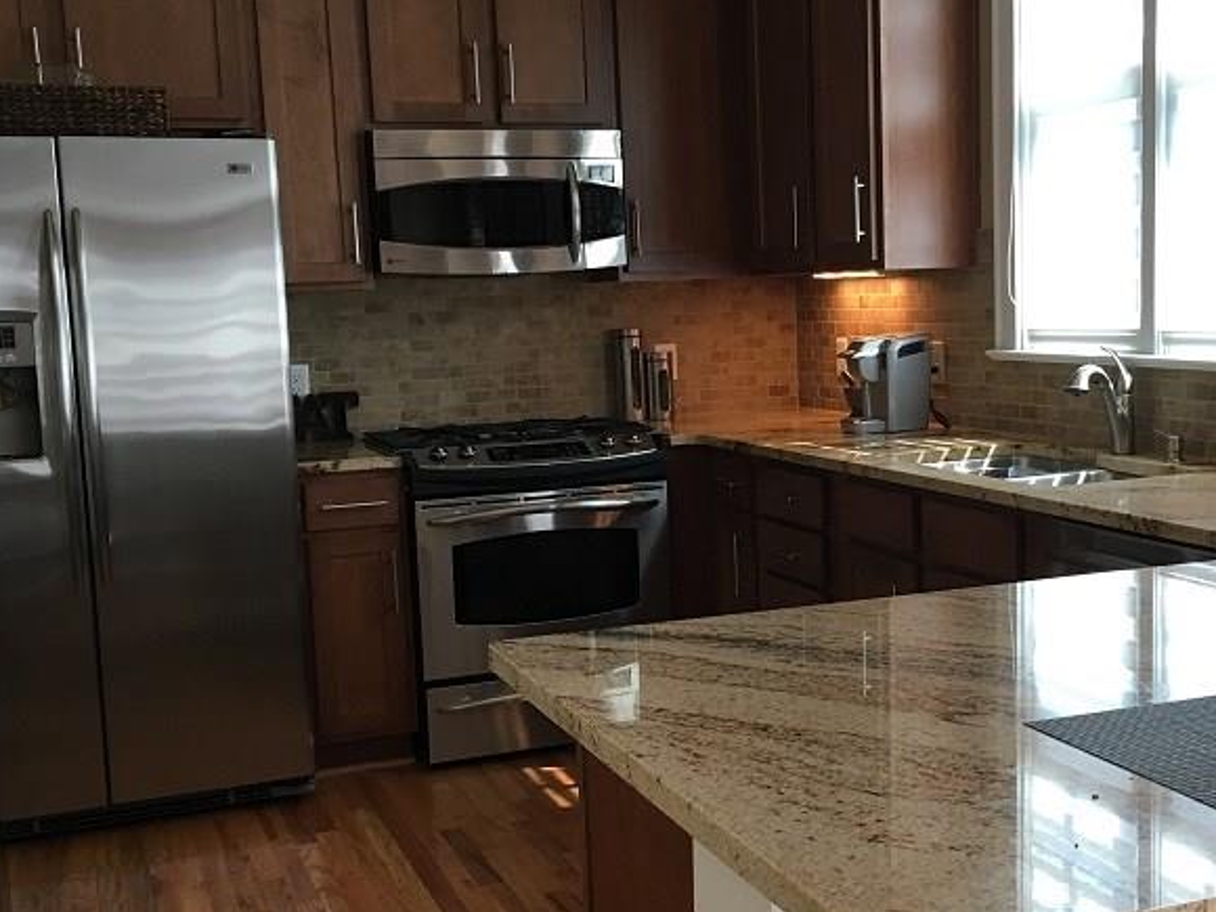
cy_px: 484
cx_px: 700
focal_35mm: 44
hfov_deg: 42.8
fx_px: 1546
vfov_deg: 32.9
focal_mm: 4.15
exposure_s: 1/30
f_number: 2.2
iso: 40
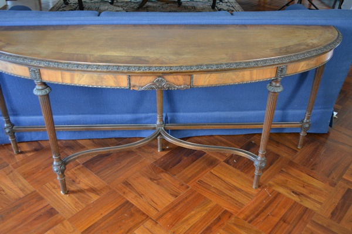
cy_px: 117
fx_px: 352
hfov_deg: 53.1
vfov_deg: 36.9
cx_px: 176
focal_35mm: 36
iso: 2200
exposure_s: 1/30
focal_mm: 24
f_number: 4
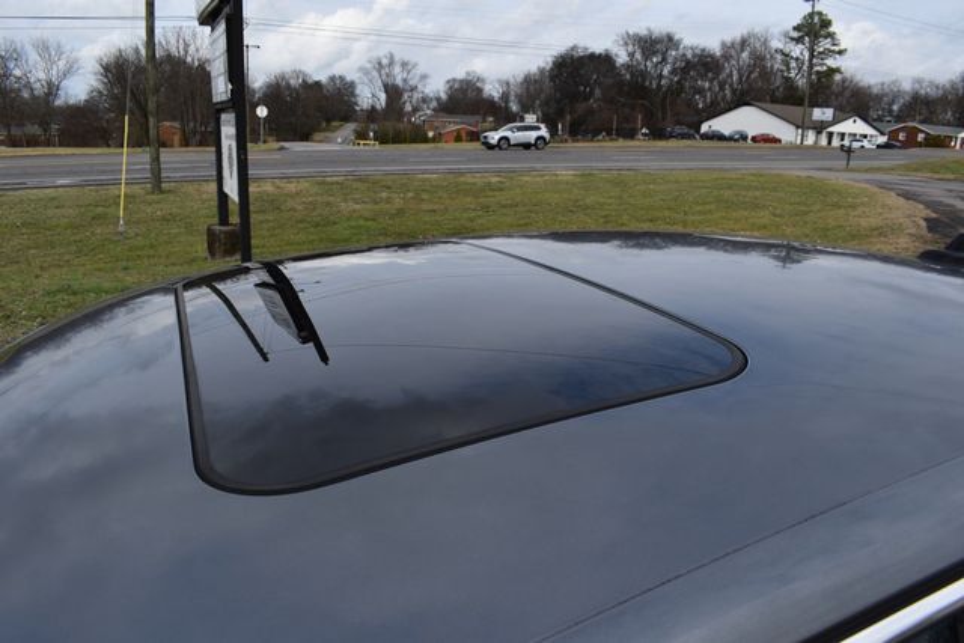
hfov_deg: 67.4
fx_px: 723
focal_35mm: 27
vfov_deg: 48.0
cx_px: 482
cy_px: 322
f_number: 8
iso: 100
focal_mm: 18
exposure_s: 1/250
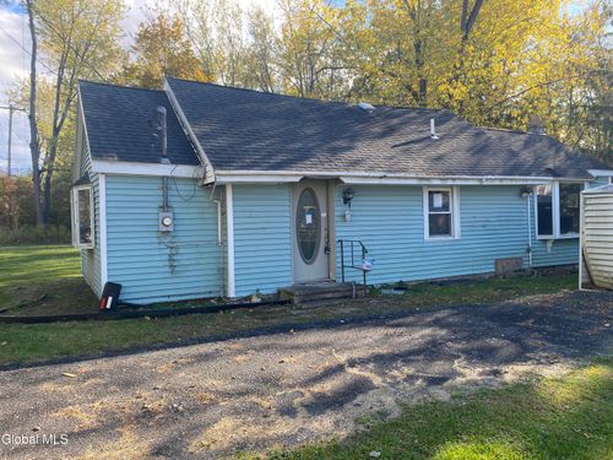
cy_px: 230
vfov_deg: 53.1
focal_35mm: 26
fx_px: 460
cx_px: 306
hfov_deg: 67.3
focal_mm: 4.25
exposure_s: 1/439
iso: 32
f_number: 1.8
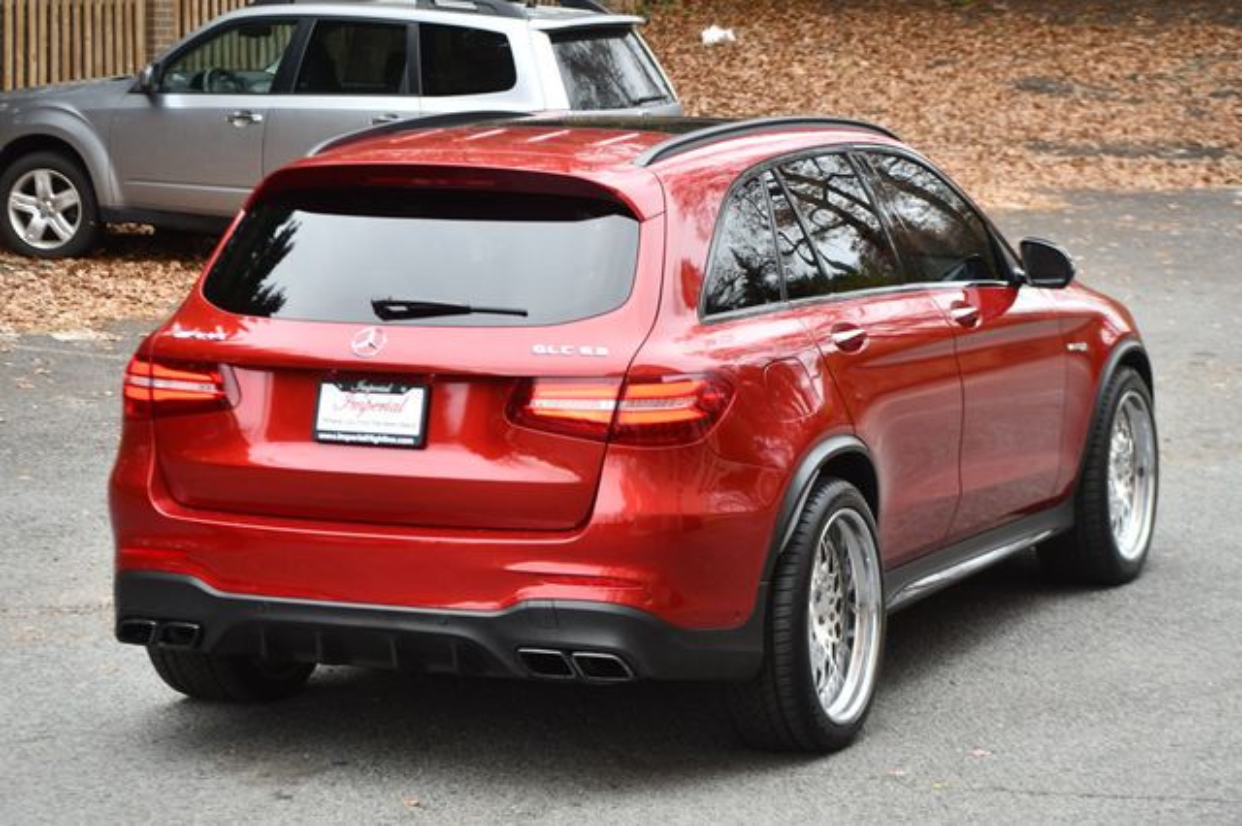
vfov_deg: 13.0
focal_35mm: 105
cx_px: 621
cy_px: 413
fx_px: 3620
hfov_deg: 19.5
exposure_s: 1/250
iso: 500
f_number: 4.5
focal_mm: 70
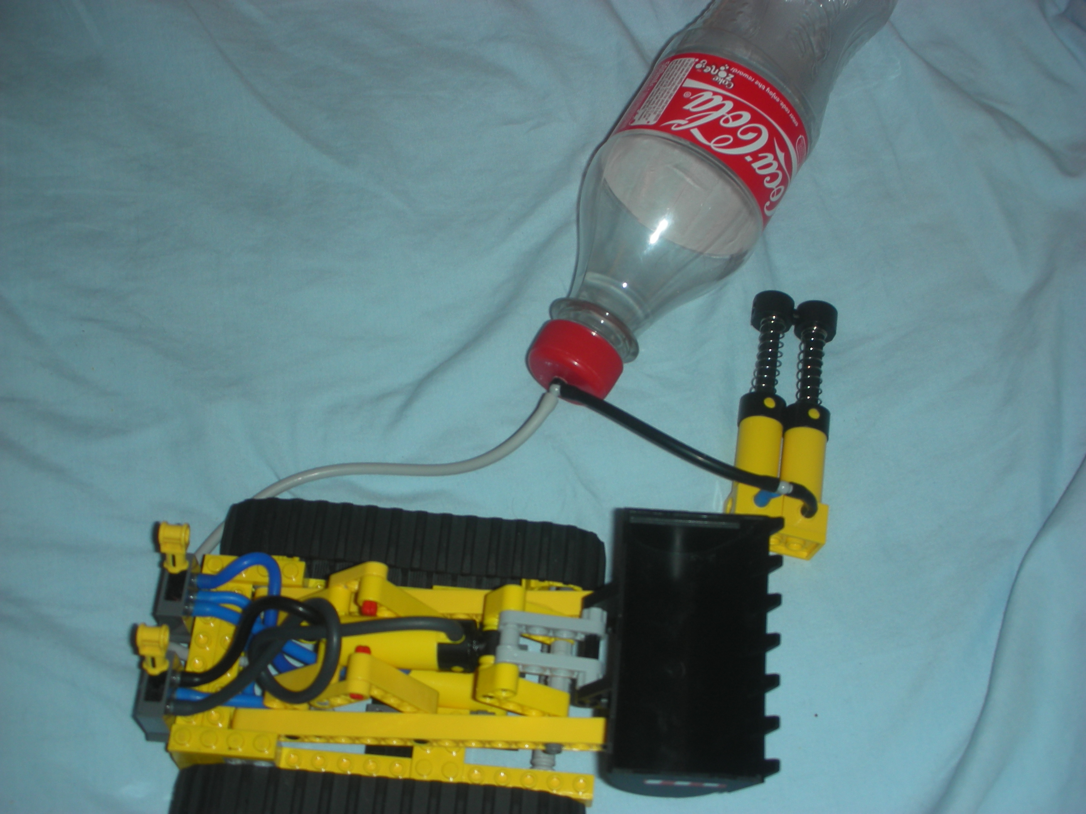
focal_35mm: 53
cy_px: 407
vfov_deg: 27.5
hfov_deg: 36.2
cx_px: 543
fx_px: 1663
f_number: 3.7
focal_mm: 8.8
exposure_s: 1/60.1
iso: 50
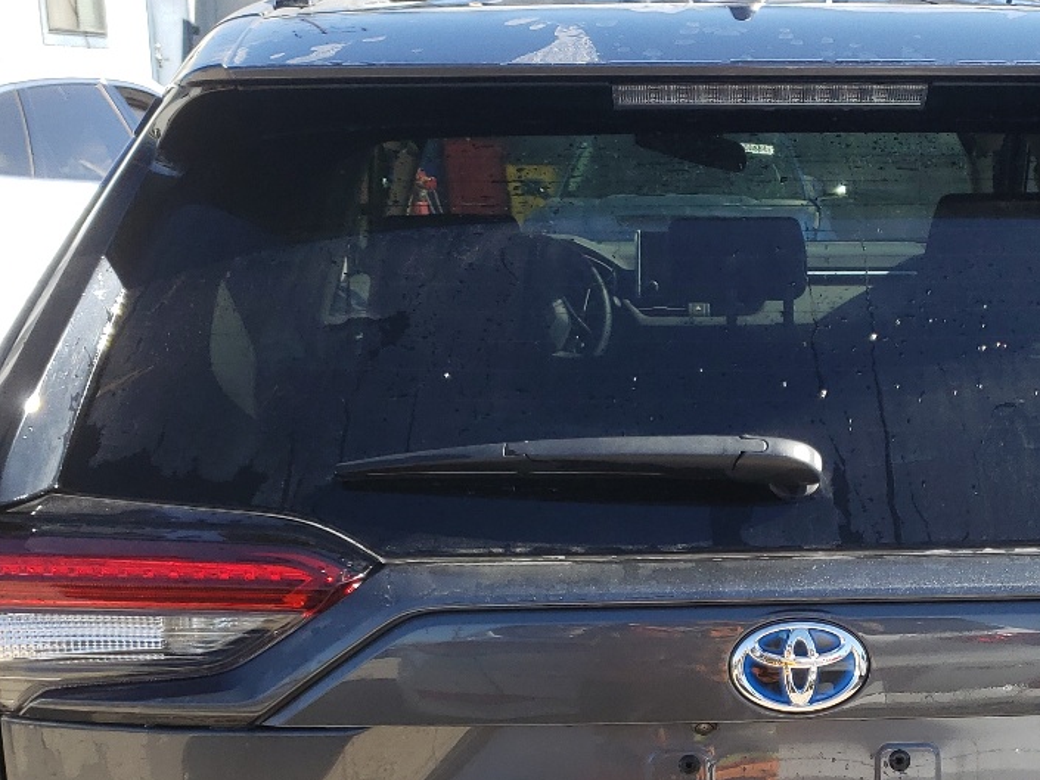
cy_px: 694
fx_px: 1773
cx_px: 767
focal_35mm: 59
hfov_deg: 32.1
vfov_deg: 24.2
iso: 50
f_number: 1.5
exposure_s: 1/1000
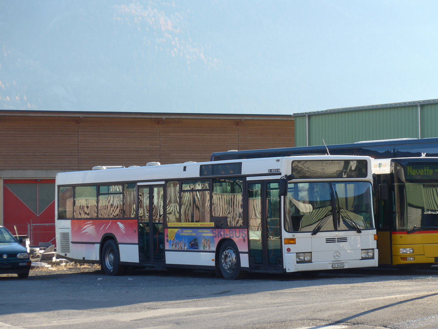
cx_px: 219
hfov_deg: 16.8
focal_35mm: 117
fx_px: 1480
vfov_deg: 12.7
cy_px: 164
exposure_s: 1/125
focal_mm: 22.9
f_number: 5
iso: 80
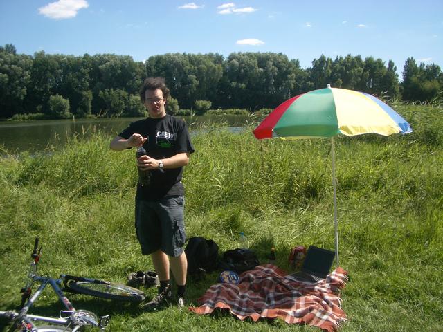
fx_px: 448
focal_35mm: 35
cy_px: 166
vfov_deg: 40.7
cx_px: 222
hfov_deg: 52.6
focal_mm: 5.8
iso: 50
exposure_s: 1/400
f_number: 4.3
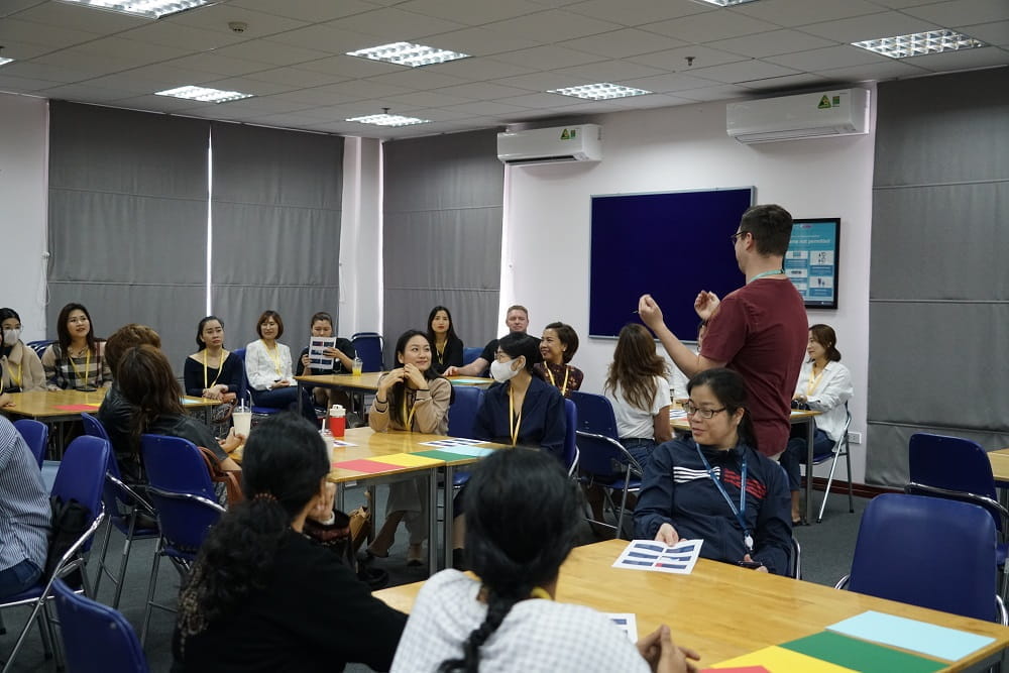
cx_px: 504
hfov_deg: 50.7
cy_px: 336
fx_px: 1065
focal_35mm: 38
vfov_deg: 35.1
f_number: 4.5
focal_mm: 38
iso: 3200
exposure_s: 1/160
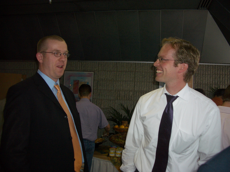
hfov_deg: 52.6
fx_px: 233
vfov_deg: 40.7
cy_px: 86
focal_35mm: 35
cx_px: 115
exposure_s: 1/60
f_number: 2.6
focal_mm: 5.8
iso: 100
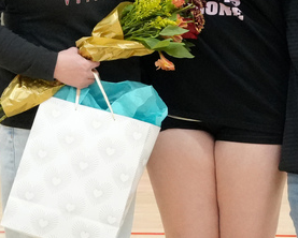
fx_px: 2160
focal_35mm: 245
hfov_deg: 7.9
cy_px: -2
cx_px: 295
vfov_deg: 6.3
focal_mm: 47
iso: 6400
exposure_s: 1/320
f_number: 5.6
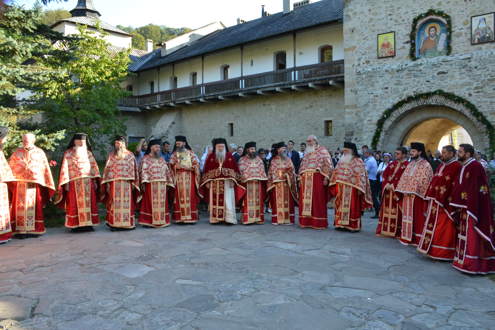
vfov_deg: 47.9
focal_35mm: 27
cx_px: 248
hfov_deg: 67.4
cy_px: 165
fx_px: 371
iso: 800
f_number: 9
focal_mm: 18
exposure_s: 1/160
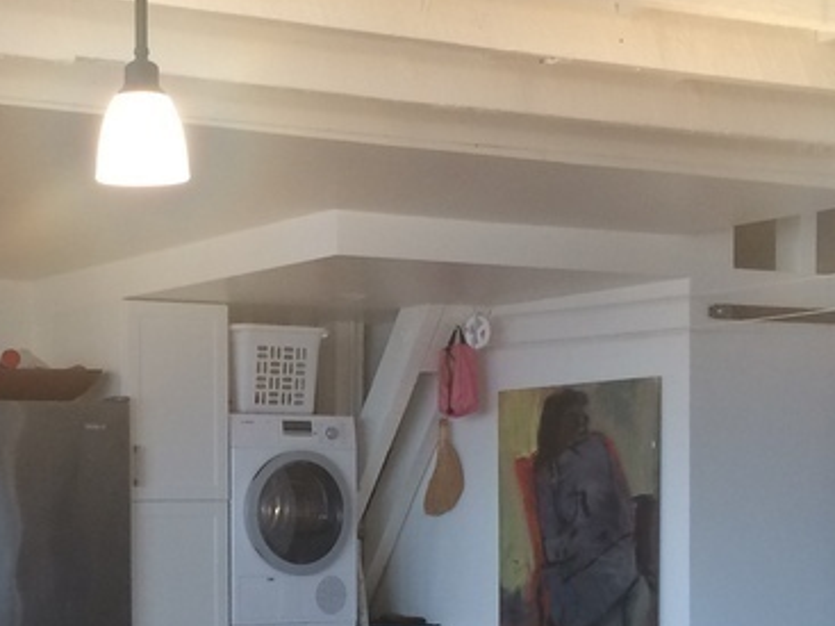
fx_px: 1953
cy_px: 576
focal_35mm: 81
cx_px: 182
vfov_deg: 17.9
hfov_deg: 23.8
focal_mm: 4.15
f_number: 2.2
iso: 80
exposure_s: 1/30
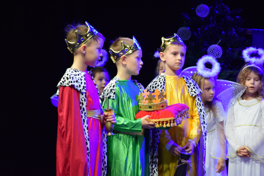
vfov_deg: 8.7
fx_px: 1155
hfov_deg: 13.0
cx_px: 132
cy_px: 88
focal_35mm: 158
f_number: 5.6
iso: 1800
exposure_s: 1/60
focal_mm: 105
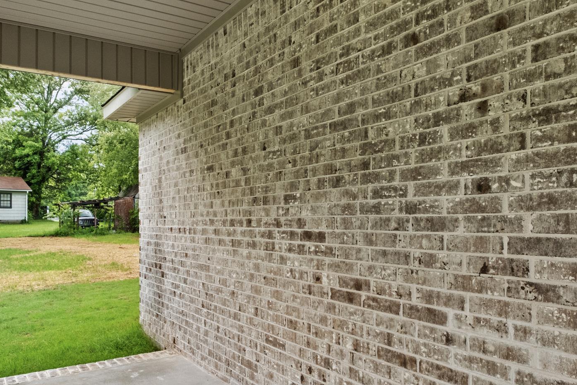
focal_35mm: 27
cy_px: 220
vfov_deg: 47.8
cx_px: 272
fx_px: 433
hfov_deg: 67.3
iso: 800
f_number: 8
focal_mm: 10
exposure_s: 1/30
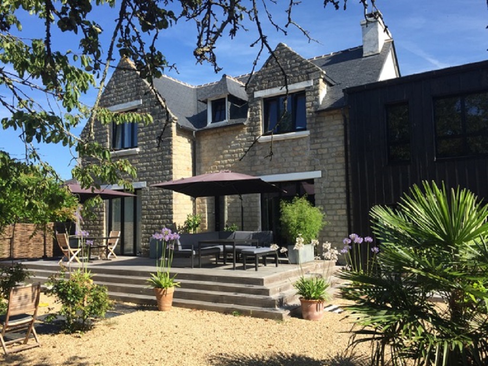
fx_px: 409
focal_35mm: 29
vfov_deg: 48.2
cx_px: 244
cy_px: 183
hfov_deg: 61.7
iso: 32
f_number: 2.2
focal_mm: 4.15
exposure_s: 1/1319
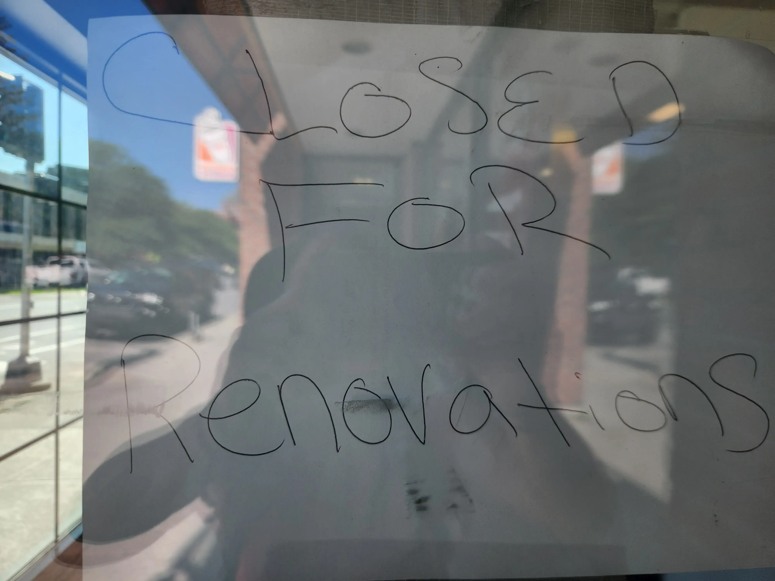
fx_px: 515
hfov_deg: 73.9
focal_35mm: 23
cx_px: 388
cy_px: 290
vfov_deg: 58.9
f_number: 1.8
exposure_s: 1/396
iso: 20
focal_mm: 5.4
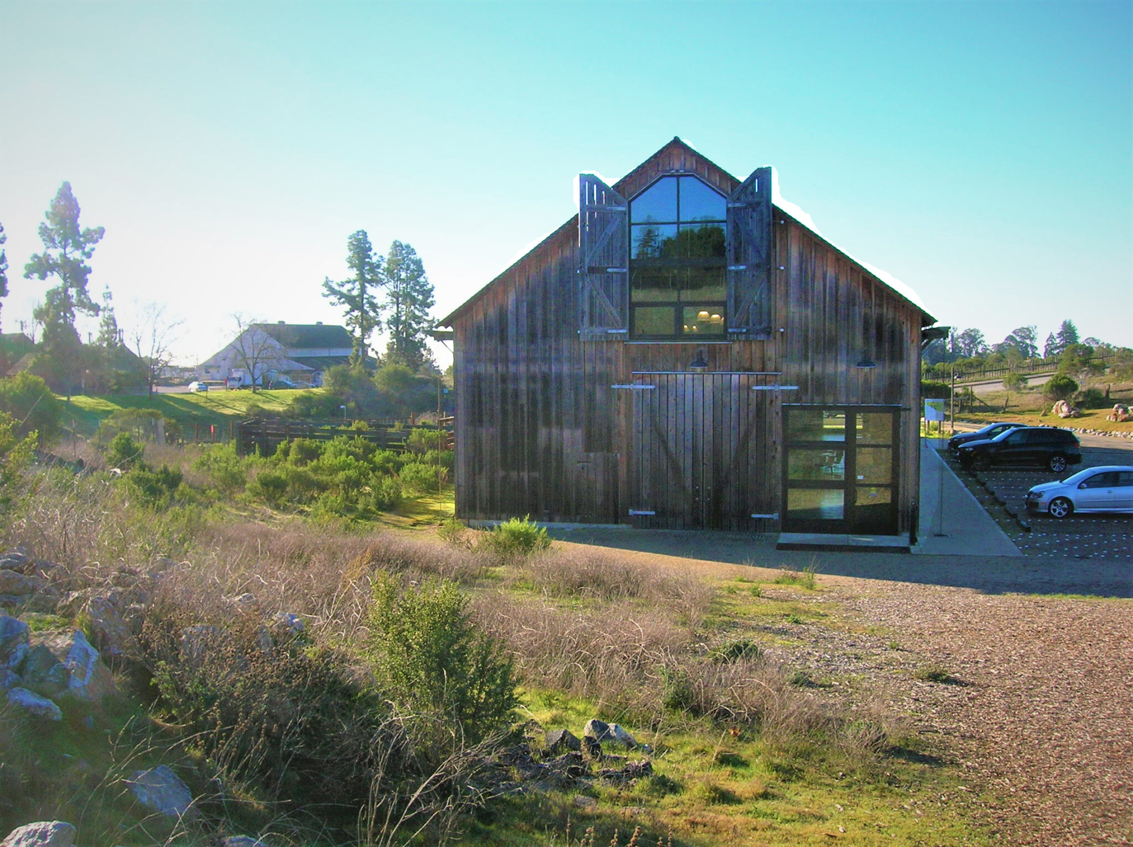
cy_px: 424
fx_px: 1112
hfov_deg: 54.0
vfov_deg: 41.7
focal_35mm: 34
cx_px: 566
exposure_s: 1/241
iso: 50
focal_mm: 5.7
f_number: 4.9
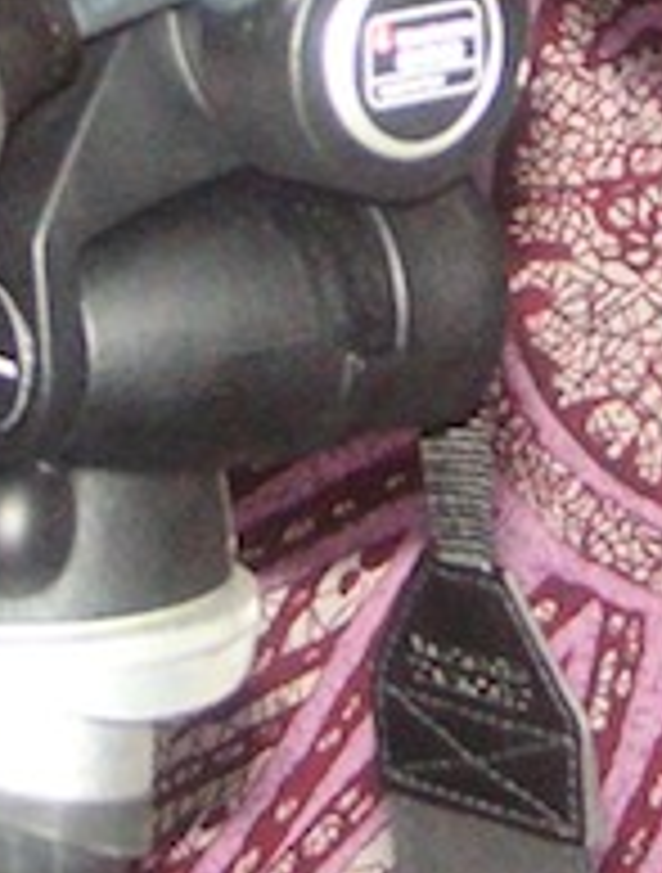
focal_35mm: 122
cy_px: 230
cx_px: 297
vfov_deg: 16.0
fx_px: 3091
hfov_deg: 12.2
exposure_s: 1/45
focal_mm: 6.1
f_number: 2.8
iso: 160
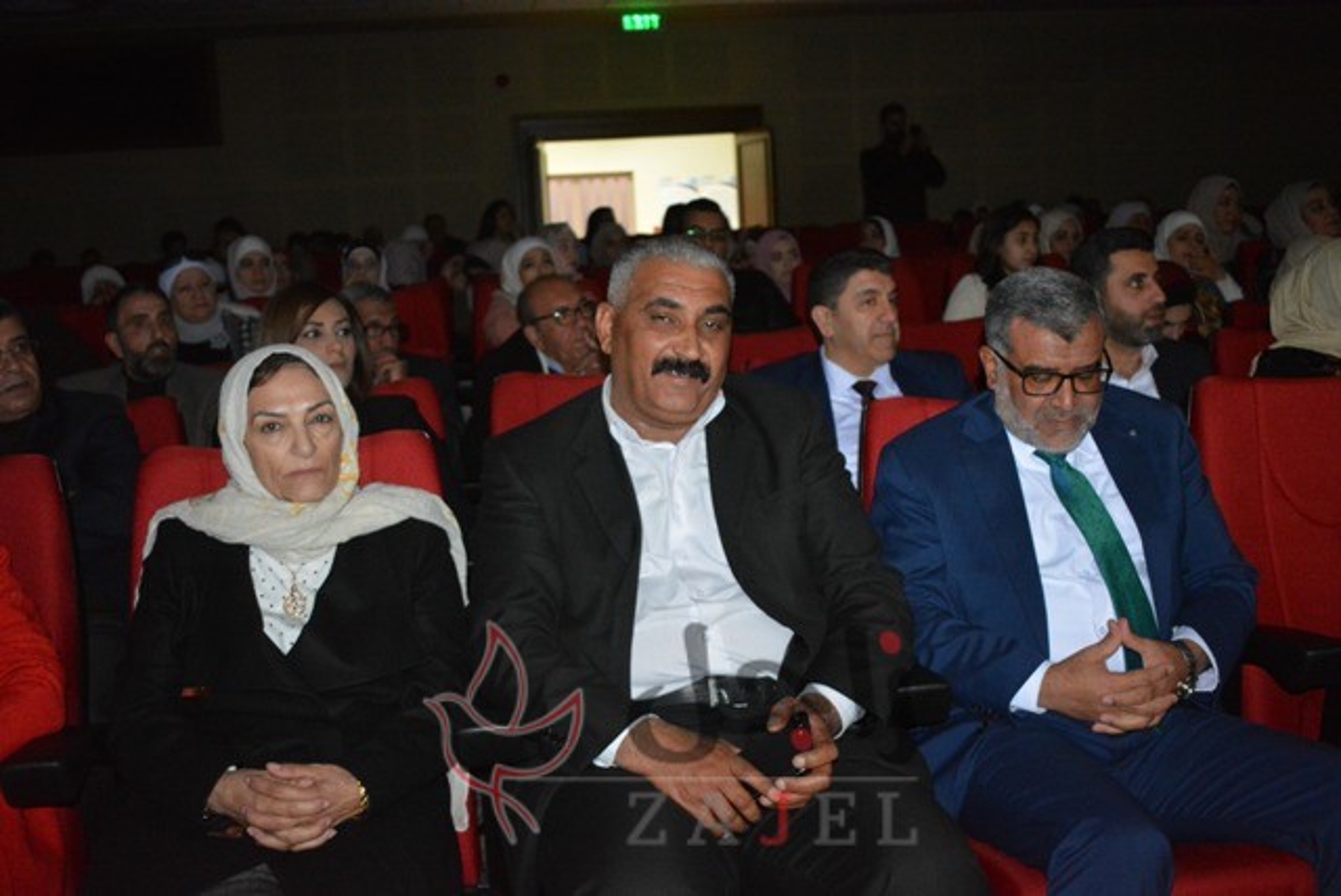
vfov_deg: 33.1
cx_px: 670
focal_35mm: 40
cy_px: 448
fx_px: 1510
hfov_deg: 47.9
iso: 3200
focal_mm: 27
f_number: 4
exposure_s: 1/60
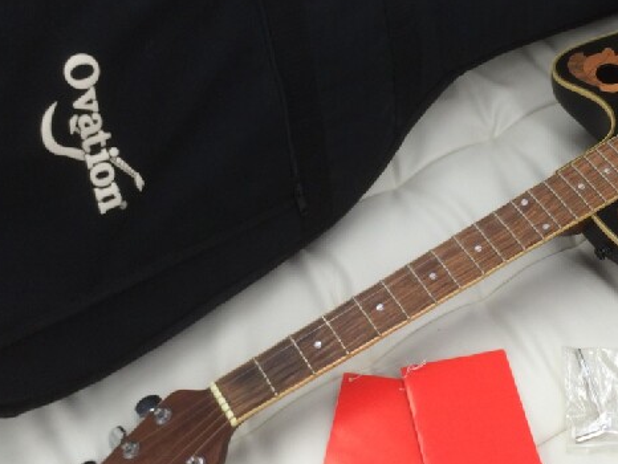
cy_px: 200
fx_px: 1000
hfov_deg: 33.7
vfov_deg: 26.1
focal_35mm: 56
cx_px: 451
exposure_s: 1/60
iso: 50
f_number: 2.2
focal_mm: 4.15
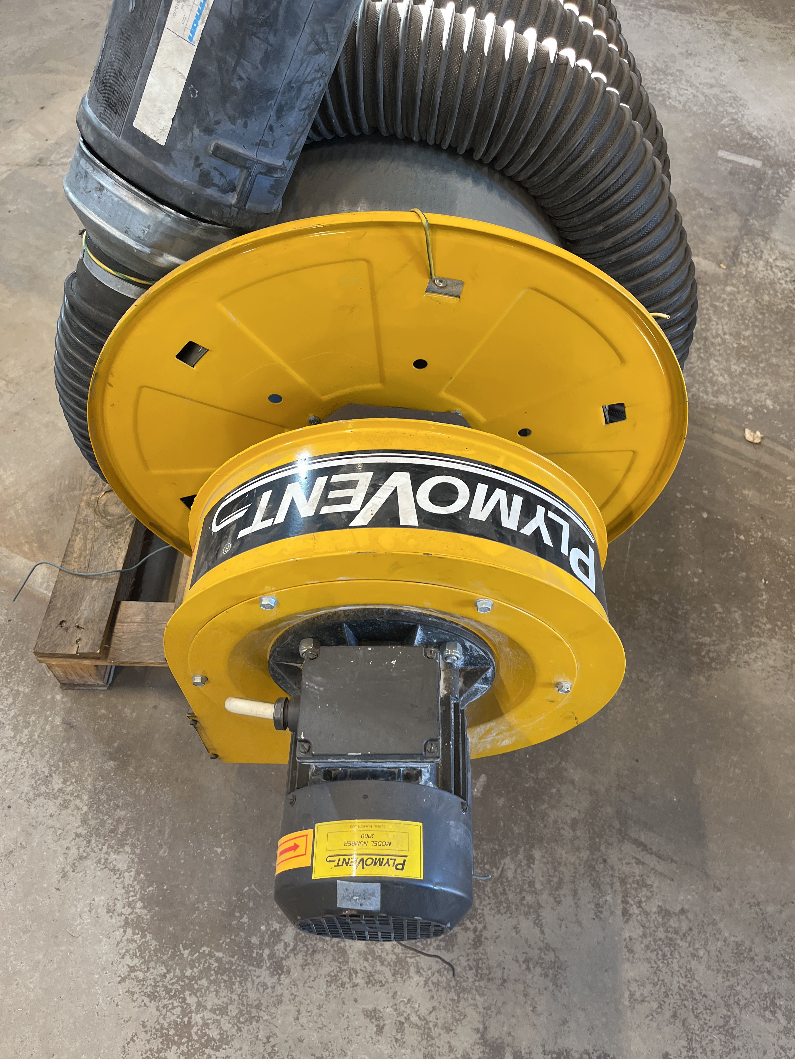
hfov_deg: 53.1
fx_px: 796
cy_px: 530
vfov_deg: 67.3
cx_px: 398
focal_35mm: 26
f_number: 1.6
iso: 80
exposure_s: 1/50
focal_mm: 5.1
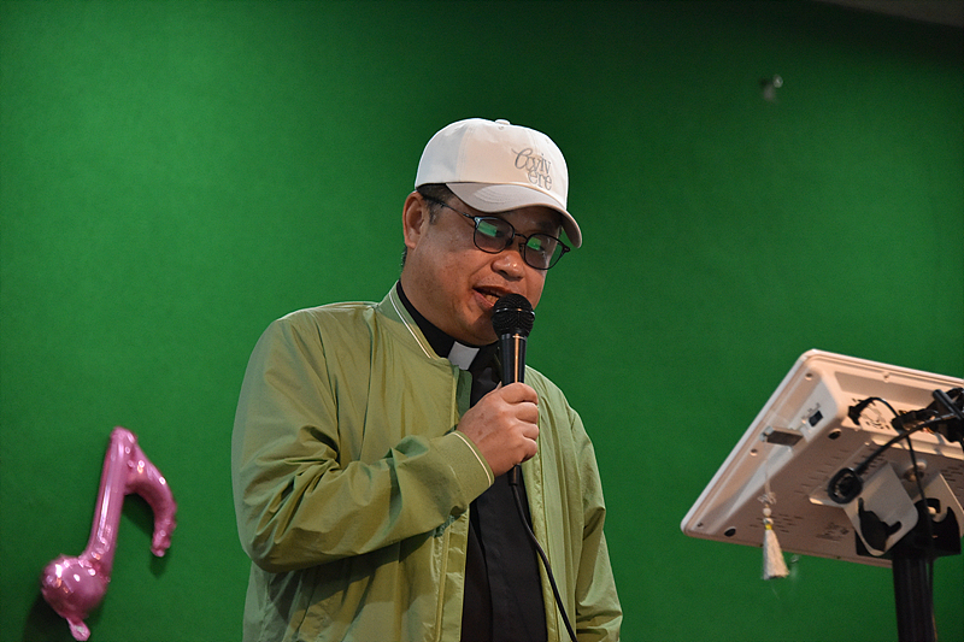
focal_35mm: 150
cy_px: 321
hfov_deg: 13.7
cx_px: 482
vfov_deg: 9.1
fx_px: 4016
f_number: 5.6
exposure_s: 1/160
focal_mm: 150
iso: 4500
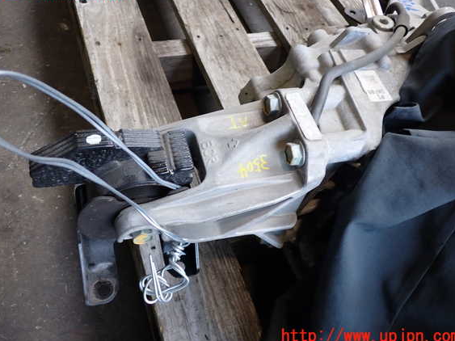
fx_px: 421
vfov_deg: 44.1
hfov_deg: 56.8
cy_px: 165
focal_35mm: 32
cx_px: 221
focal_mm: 5.4
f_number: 2.3
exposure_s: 1/100
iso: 200
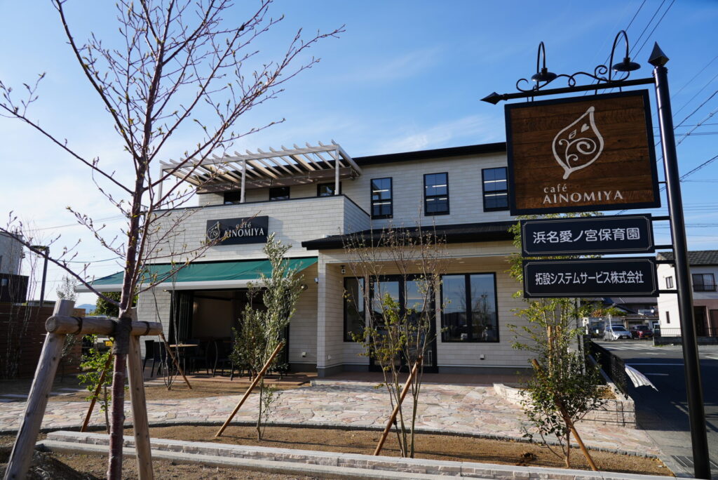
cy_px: 240
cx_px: 359
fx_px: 479
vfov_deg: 53.2
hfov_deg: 73.7
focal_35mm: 24
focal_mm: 24
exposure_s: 1/400
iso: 80
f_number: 5
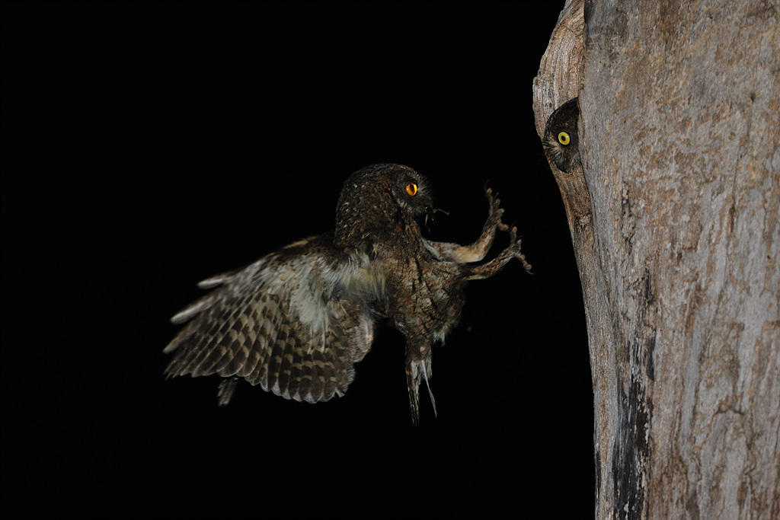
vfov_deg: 1.5
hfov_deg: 2.3
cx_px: 390
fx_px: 19501
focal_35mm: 900
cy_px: 260
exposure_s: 1/200
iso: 200
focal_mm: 600
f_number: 5.6
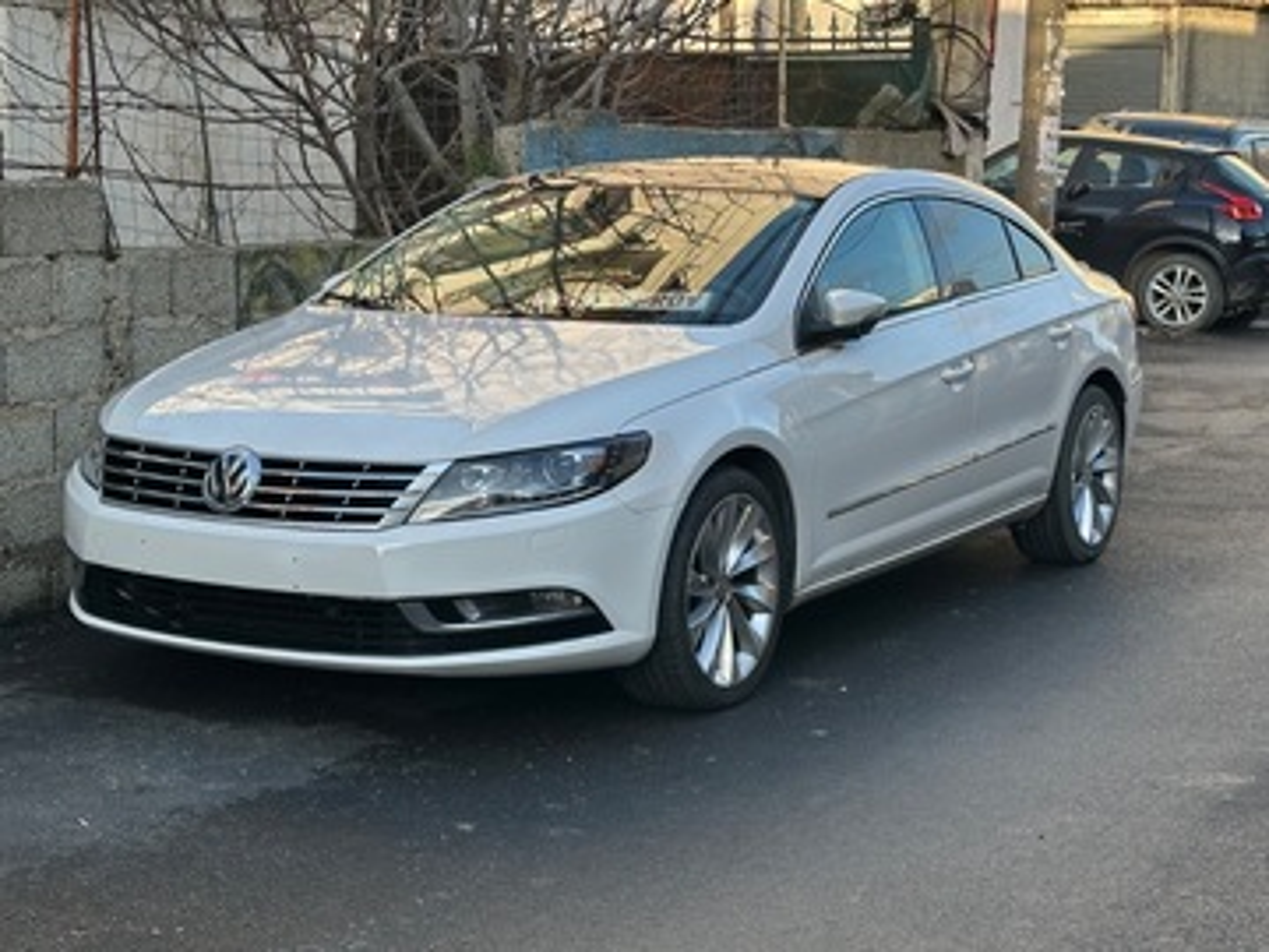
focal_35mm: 48
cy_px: 476
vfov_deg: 30.3
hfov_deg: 39.7
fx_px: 1760
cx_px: 634
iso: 64
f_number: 1.78
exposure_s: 1/803
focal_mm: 6.86
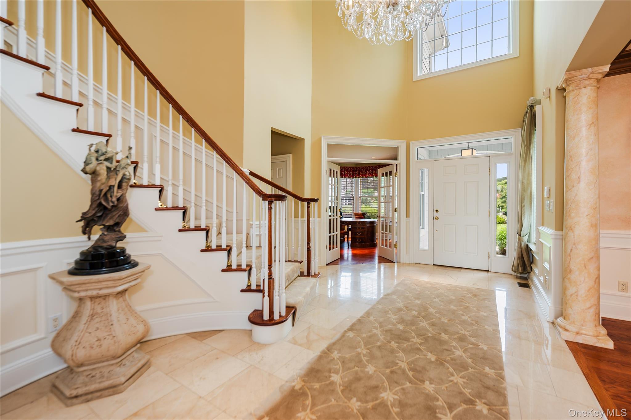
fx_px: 271
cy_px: 210
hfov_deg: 98.6
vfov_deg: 75.4
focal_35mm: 16
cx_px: 316
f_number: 3.5
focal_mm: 15.5
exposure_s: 1/100
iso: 200
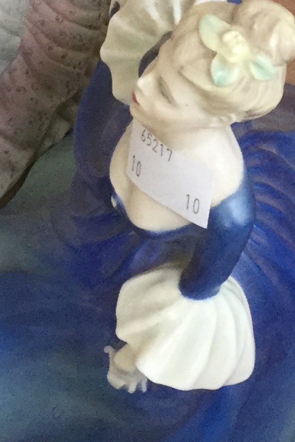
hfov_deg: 10.3
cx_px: 283
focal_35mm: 133
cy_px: -95
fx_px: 1633
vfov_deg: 14.9
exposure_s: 1/33
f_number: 2.4
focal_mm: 3.3
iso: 125
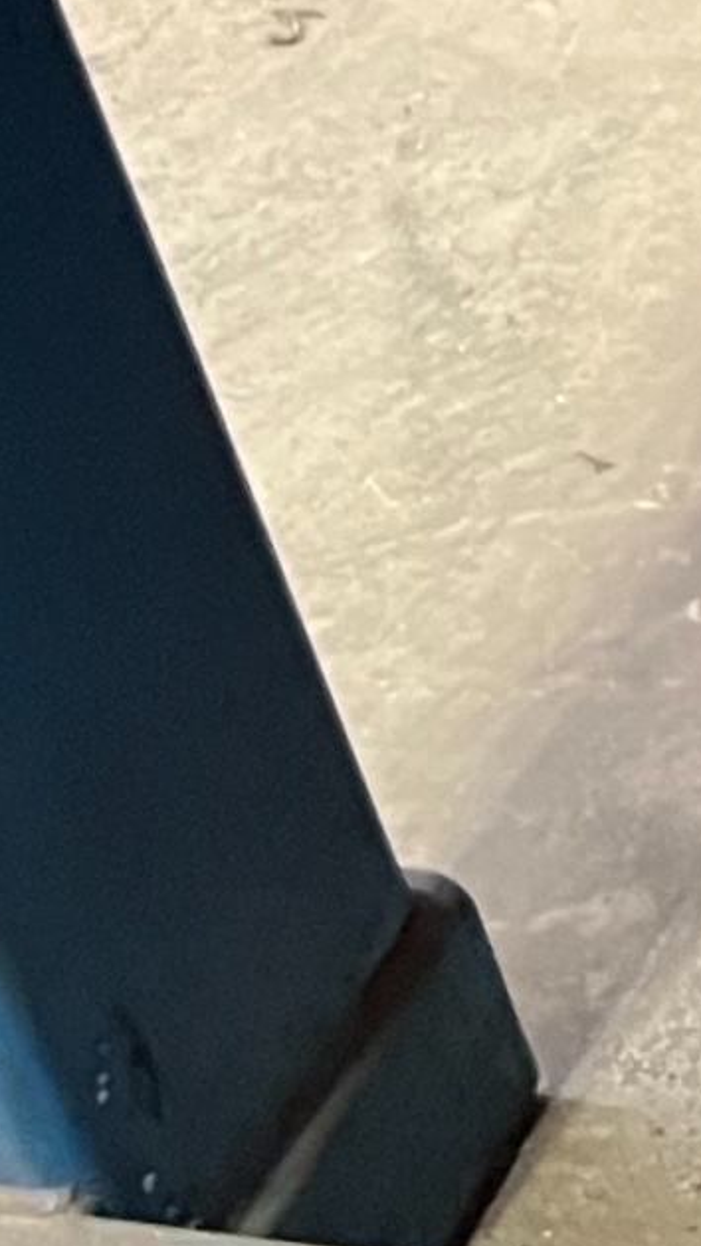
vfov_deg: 13.9
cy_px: -469
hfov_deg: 7.7
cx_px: 1711
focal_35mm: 147
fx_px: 4856
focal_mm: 5.7
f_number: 1.5
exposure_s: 1/36
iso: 640
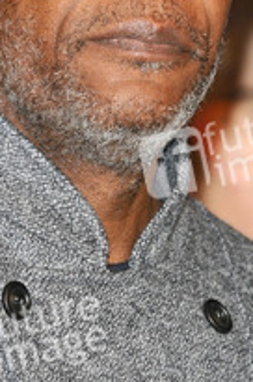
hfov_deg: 2.8
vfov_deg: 4.3
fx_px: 5119
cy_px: 61
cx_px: 66
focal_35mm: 484
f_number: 4
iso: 320
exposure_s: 1/200
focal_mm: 165
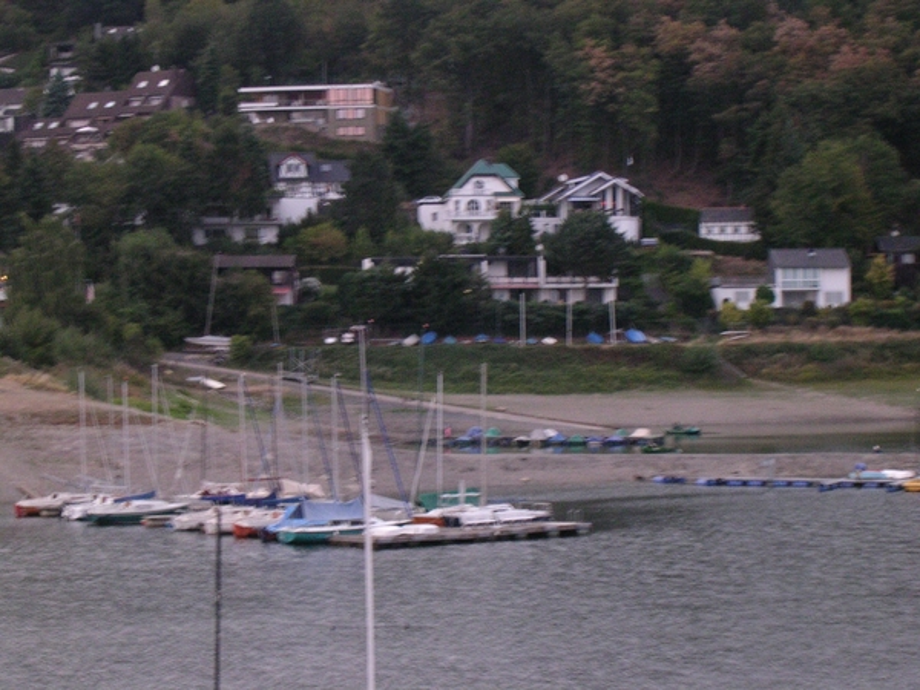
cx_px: 460
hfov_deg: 17.1
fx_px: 3056
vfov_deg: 12.9
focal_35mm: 115
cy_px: 345
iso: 400
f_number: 4.9
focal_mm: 17.4
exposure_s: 1/7.6
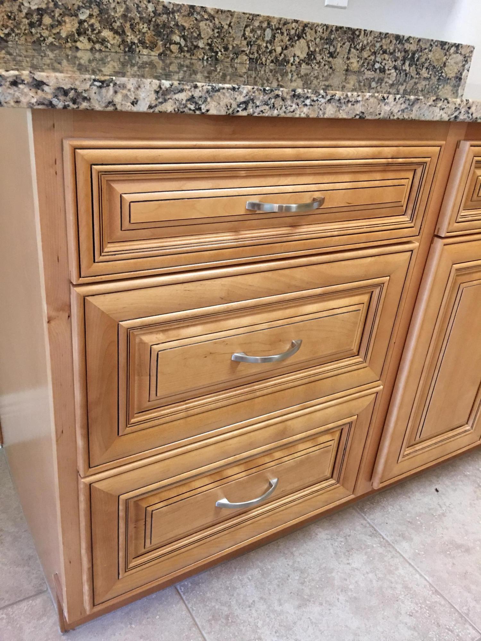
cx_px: 240
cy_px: 320
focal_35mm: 29
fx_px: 537
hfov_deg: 48.2
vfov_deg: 61.7
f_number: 2.2
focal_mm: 4.15
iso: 80
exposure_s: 1/15
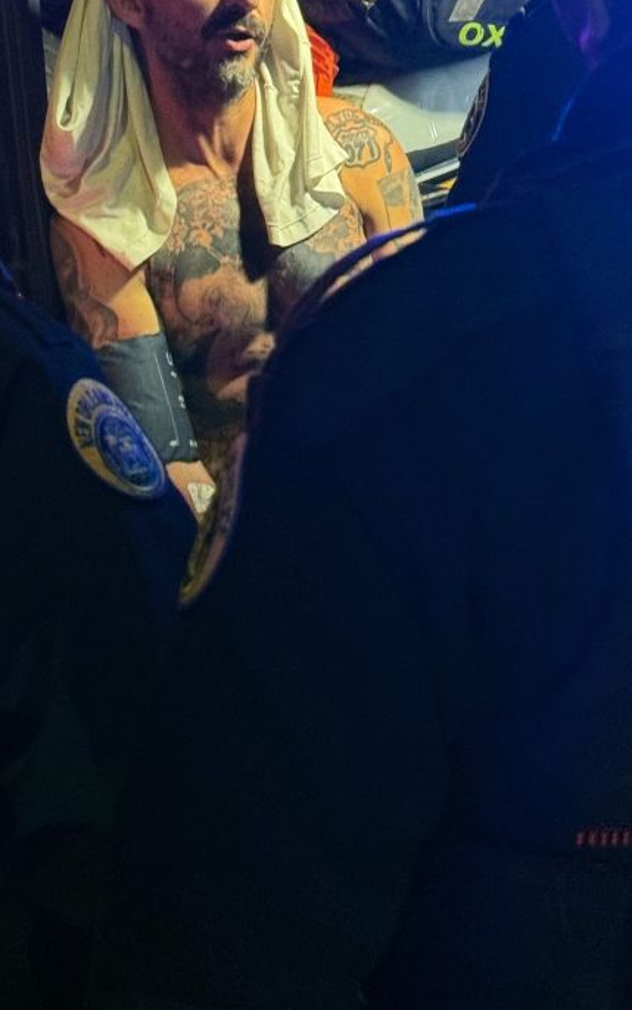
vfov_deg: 22.3
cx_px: 242
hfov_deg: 14.2
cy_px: 243
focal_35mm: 92
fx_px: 2534
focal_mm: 6.76
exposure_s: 1/33
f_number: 1.8
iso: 400
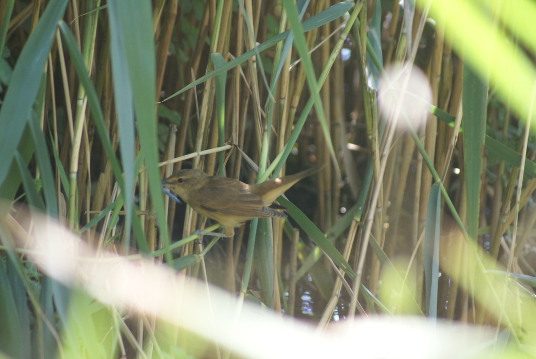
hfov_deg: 4.6
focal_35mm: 450
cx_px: 268
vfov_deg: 3.1
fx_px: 6707
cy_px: 180
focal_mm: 300
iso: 400
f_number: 5.6
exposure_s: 1/160
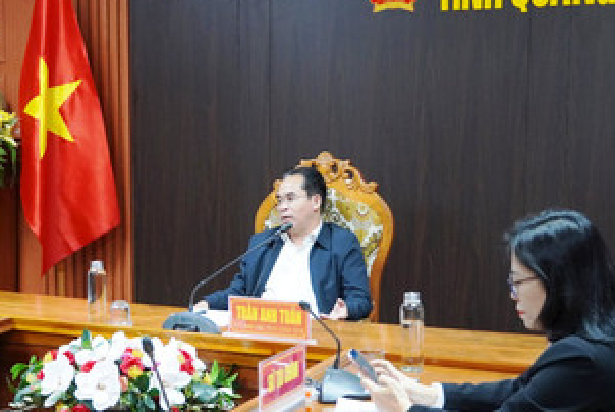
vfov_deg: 18.2
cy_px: 257
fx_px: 1282
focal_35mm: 75
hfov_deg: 26.7
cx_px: 177
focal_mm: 28
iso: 2500
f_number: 4.5
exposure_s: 1/160
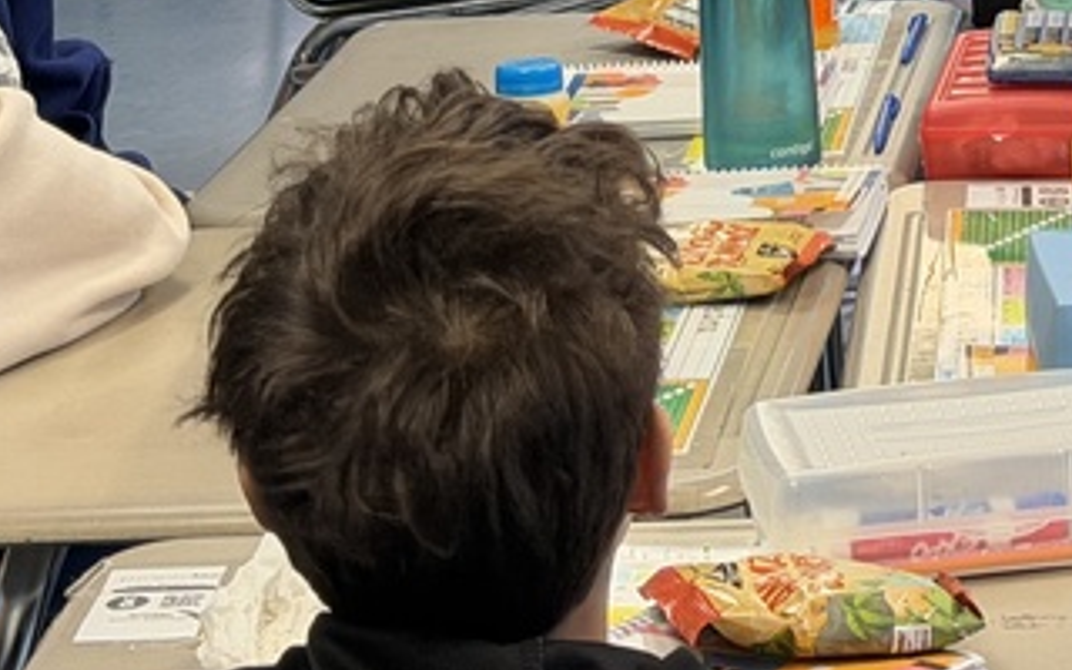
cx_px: 1002
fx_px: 4762
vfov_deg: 7.8
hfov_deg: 12.7
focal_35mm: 163
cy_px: -593
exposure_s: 1/120
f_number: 1.78
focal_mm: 6.76
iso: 125
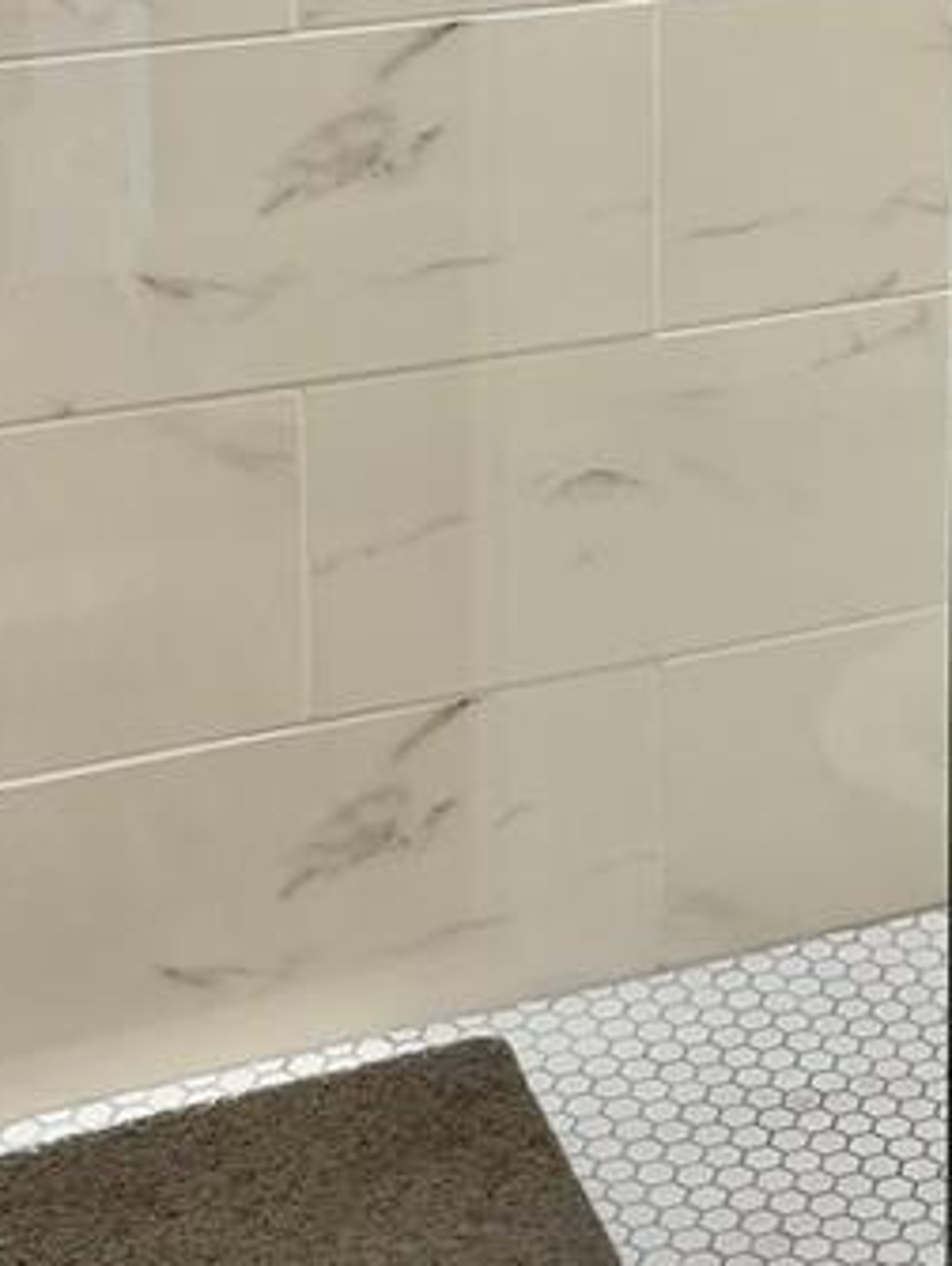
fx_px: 3404
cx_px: 1341
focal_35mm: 93
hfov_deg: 15.0
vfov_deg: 19.5
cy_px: -367
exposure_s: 1/120
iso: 80
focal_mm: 5.96
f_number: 1.6
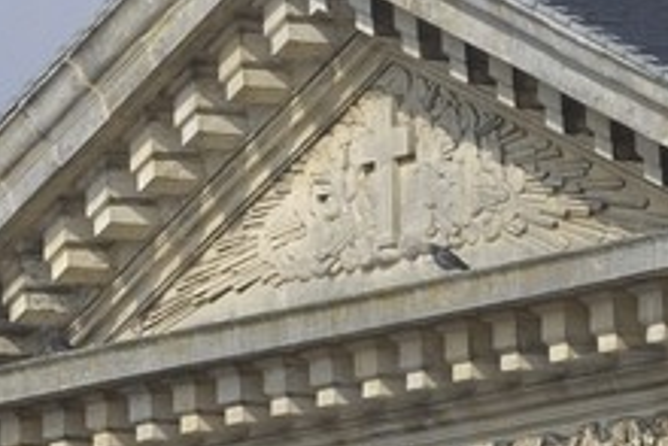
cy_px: 1487
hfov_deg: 2.9
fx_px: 13139
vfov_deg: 1.9
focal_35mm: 708
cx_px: 1075
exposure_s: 1/160
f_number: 11
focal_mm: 65
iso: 100
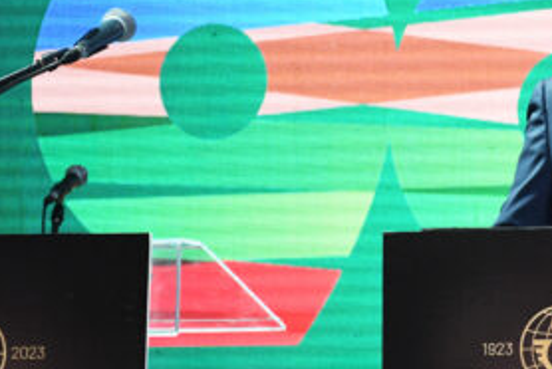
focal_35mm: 202
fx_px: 3101
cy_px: 167
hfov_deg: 10.0
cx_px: 739
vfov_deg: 6.8
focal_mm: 50
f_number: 5.6
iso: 1600
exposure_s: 1/1250
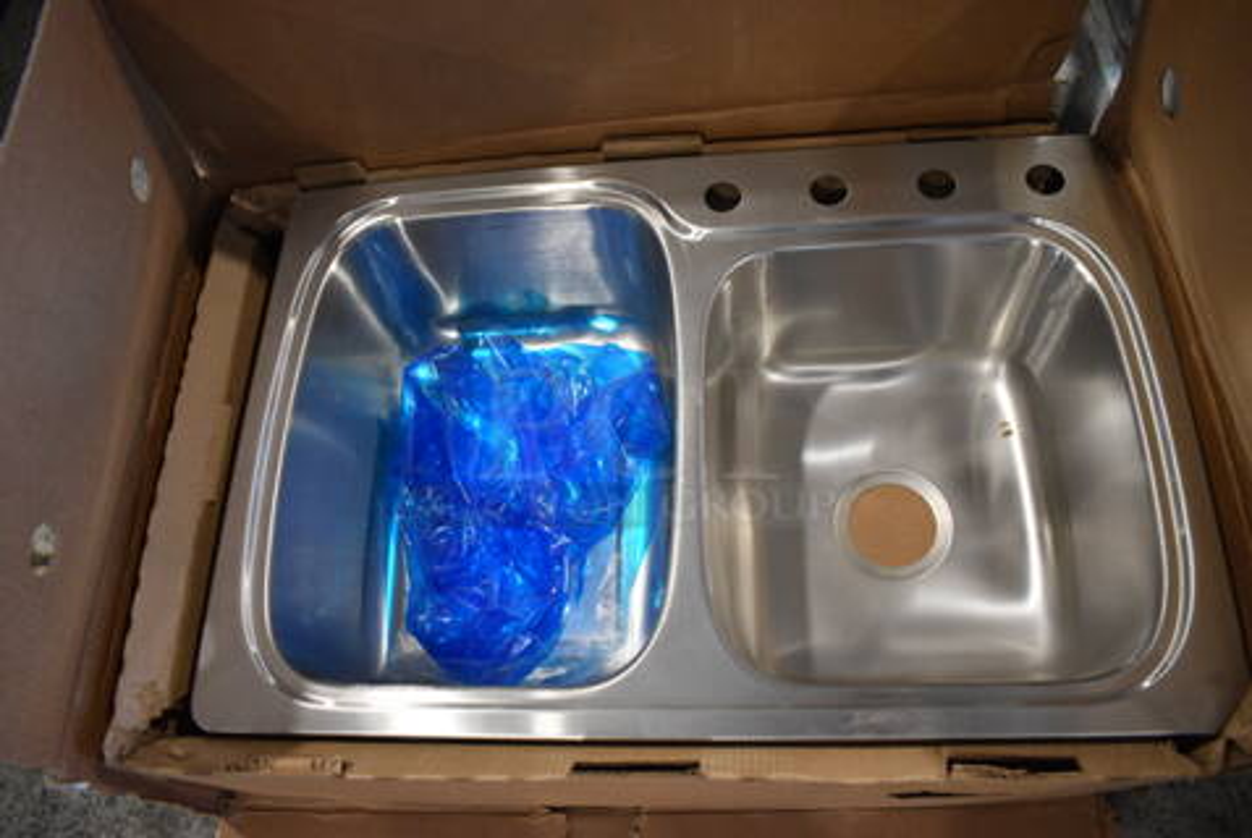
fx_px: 940
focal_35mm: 27
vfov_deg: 48.1
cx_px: 626
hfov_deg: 67.3
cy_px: 419
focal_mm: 18
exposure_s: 1/125
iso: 1100
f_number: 3.5
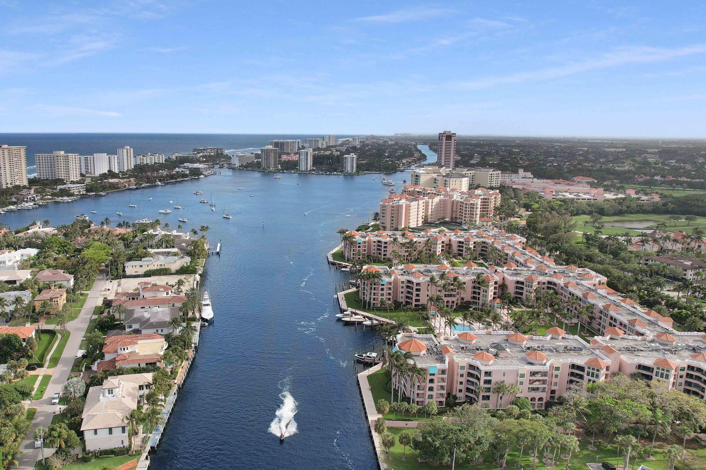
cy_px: 232
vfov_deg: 49.5
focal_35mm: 26
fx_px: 510
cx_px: 291
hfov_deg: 68.9
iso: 100
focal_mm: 8.38
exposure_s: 1/500
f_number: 2.8
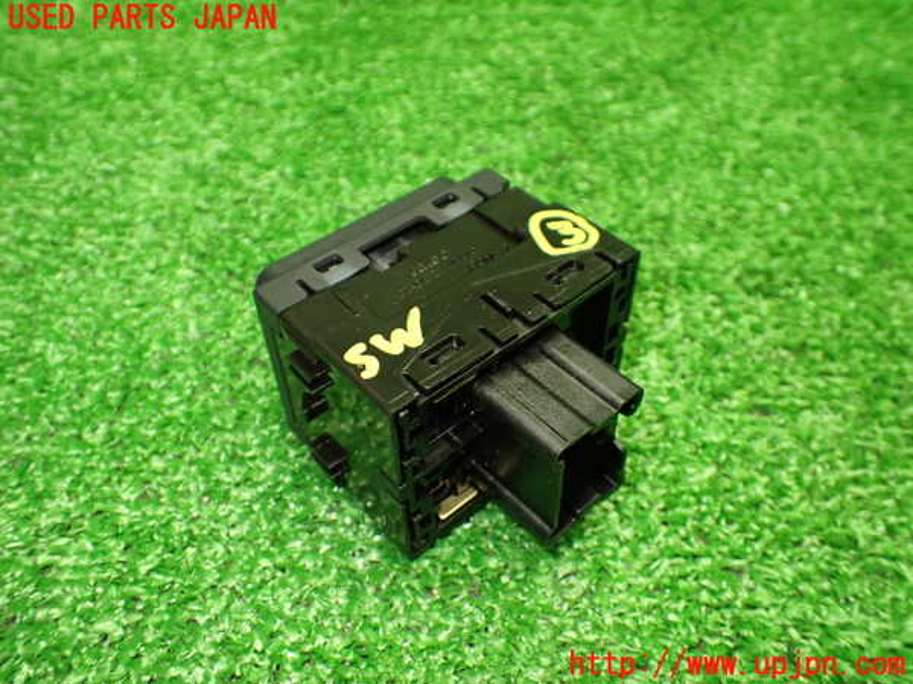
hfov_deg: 60.0
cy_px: 342
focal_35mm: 30
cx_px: 456
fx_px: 791
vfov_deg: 46.8
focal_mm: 5.4
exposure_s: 1/125
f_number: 2.3
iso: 800
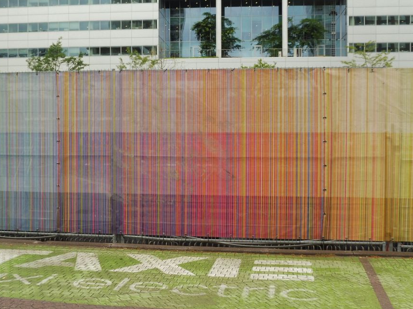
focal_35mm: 52
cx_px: 170
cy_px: 144
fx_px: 620
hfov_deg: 36.7
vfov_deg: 28.0
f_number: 5
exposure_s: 1/200
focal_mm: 7.9
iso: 100
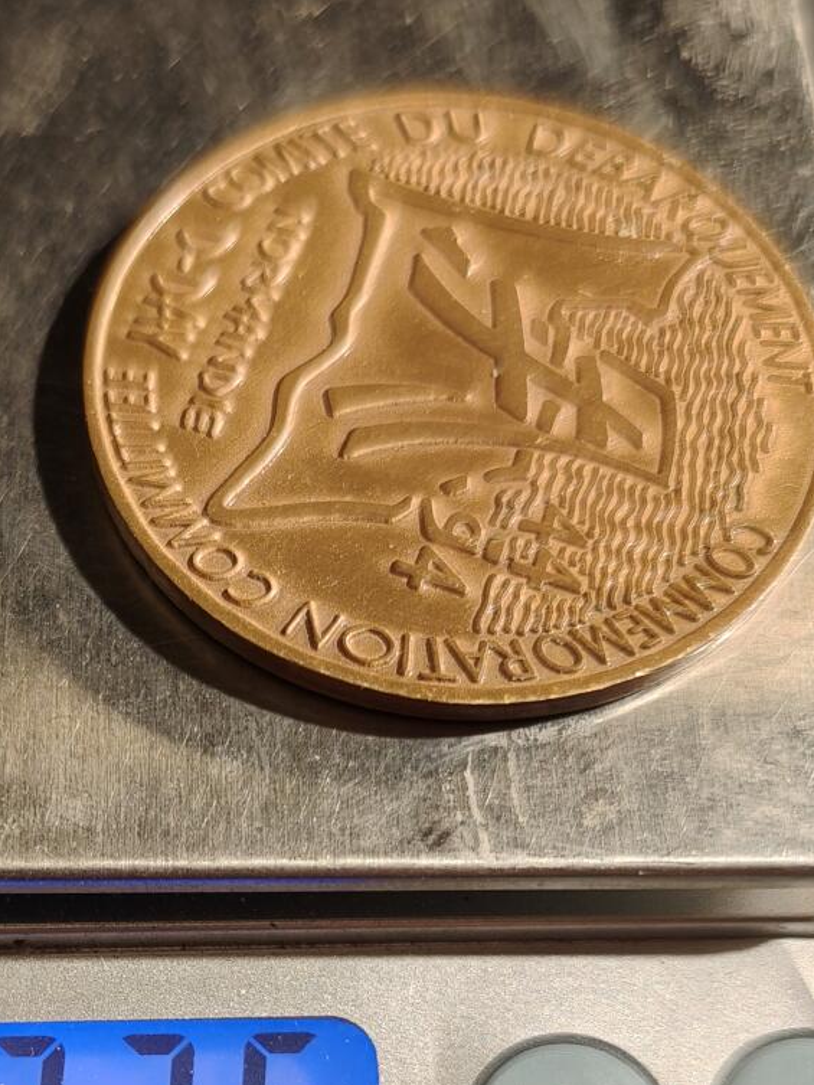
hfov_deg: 25.8
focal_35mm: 55
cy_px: 903
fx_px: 1724
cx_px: 92
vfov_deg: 33.7
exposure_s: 1/100
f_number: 1.6
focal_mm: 6.06
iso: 160
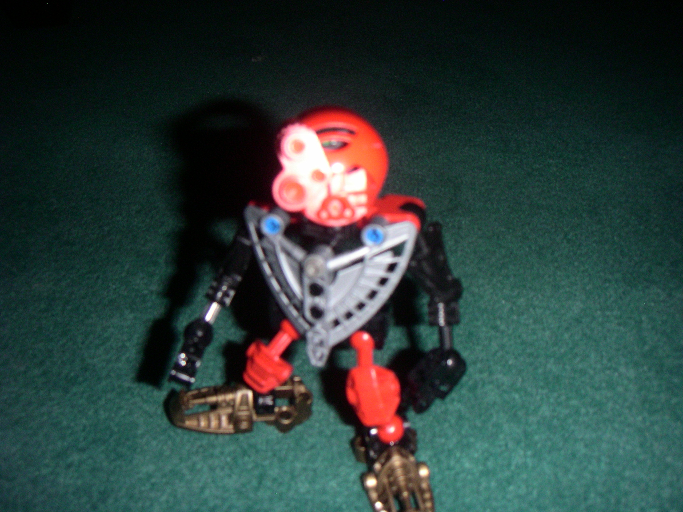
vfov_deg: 38.7
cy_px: 256
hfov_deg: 50.1
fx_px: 730
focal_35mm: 37
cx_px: 342
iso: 160
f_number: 2.8
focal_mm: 5.7
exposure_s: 1/50
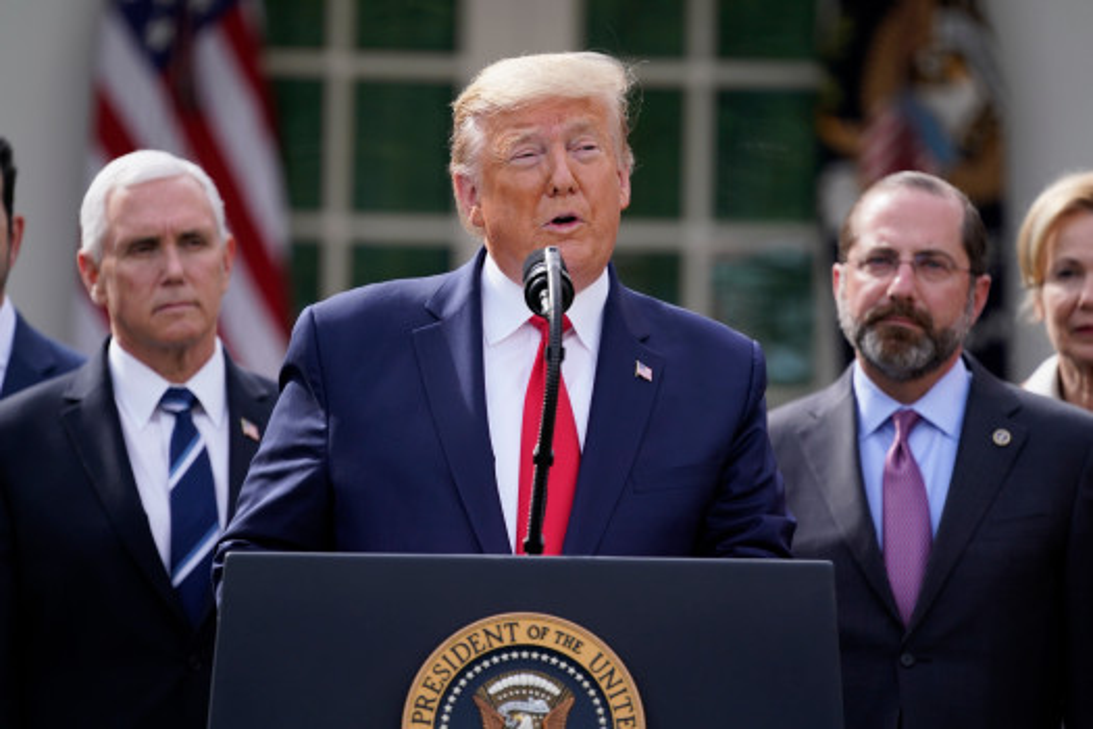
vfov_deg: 4.9
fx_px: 8500
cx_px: 546
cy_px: 364
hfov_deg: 7.4
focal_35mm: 280
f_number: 4
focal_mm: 280
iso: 400
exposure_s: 1/2000
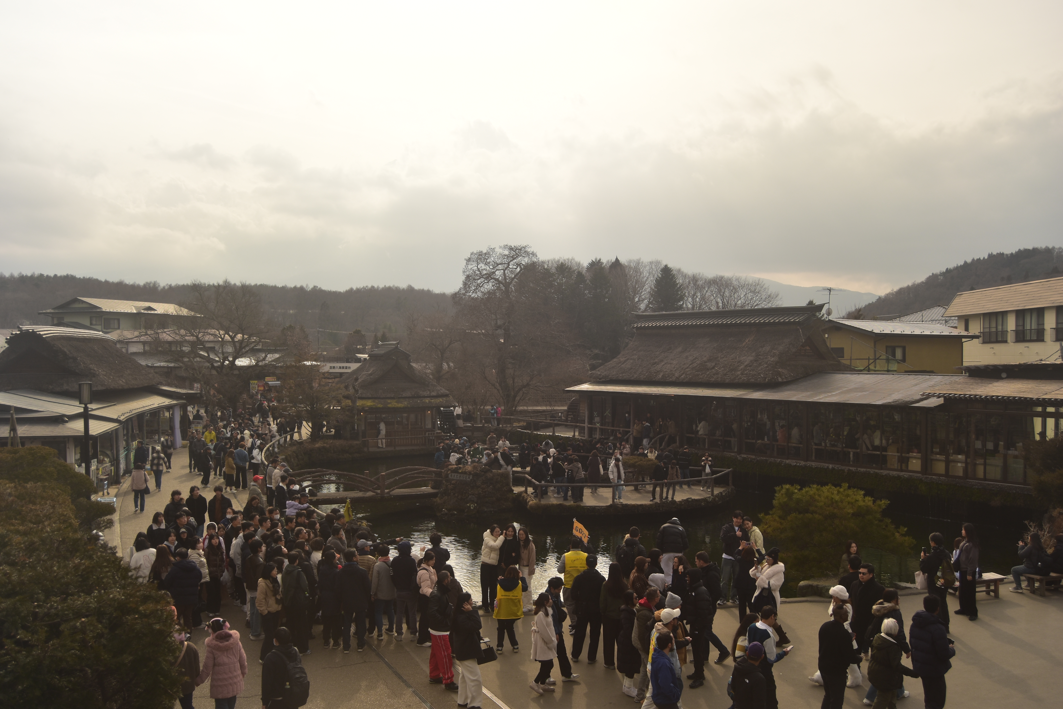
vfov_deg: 16.6
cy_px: 354
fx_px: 2436
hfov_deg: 24.6
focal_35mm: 82
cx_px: 532
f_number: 8
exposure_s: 1/200
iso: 100
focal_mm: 55
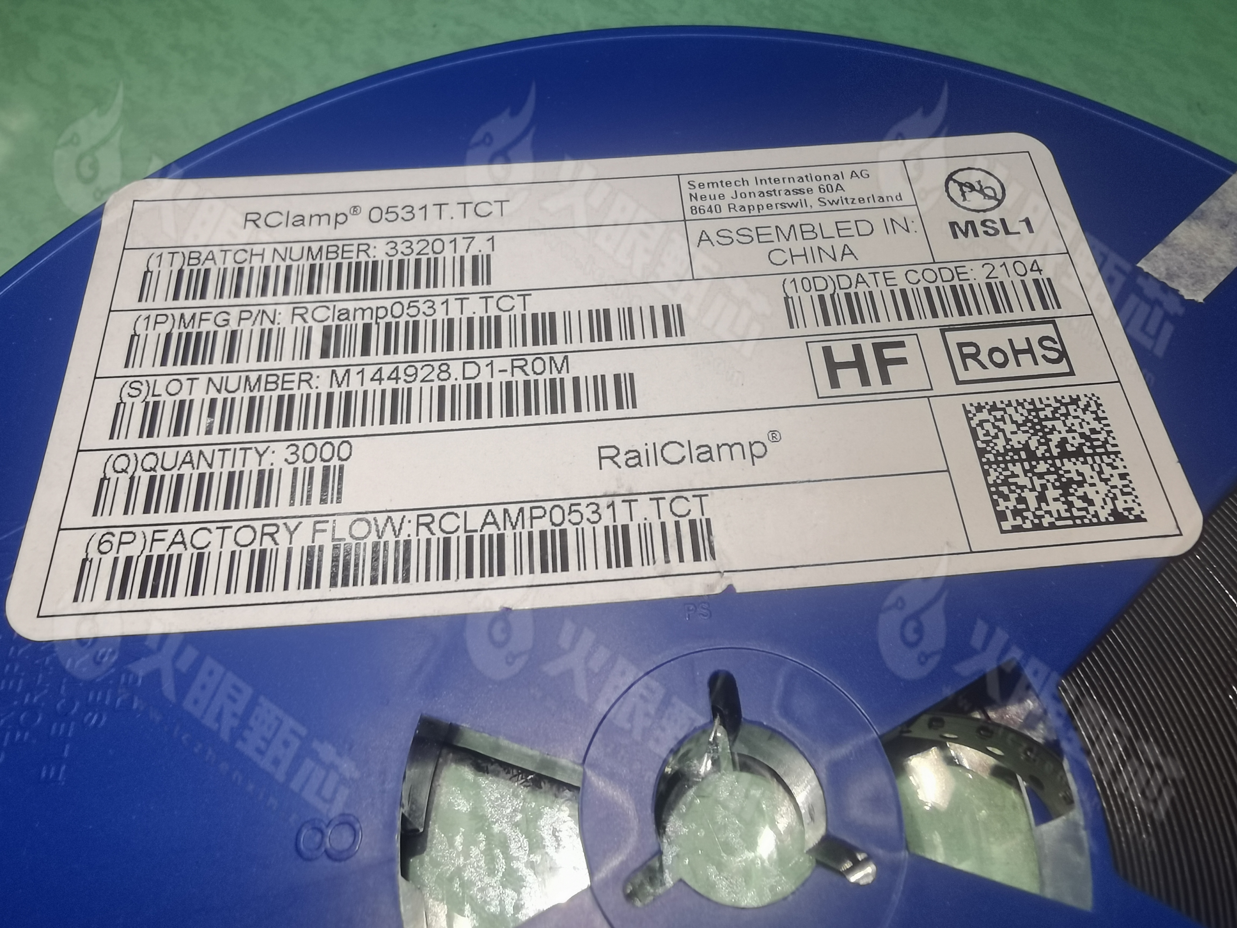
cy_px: 464
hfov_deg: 65.3
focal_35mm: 27
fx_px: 965
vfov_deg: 51.4
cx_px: 618
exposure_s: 1/100
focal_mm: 2.26
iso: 125
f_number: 2.2
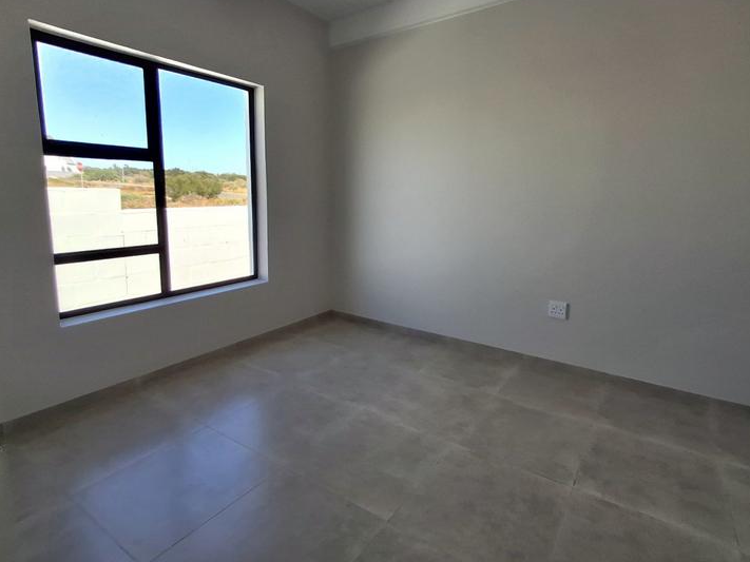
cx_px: 420
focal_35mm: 18
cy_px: 254
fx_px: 390
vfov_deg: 71.4
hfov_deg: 87.4
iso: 40
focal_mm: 1.64
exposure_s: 1/667
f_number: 2.2
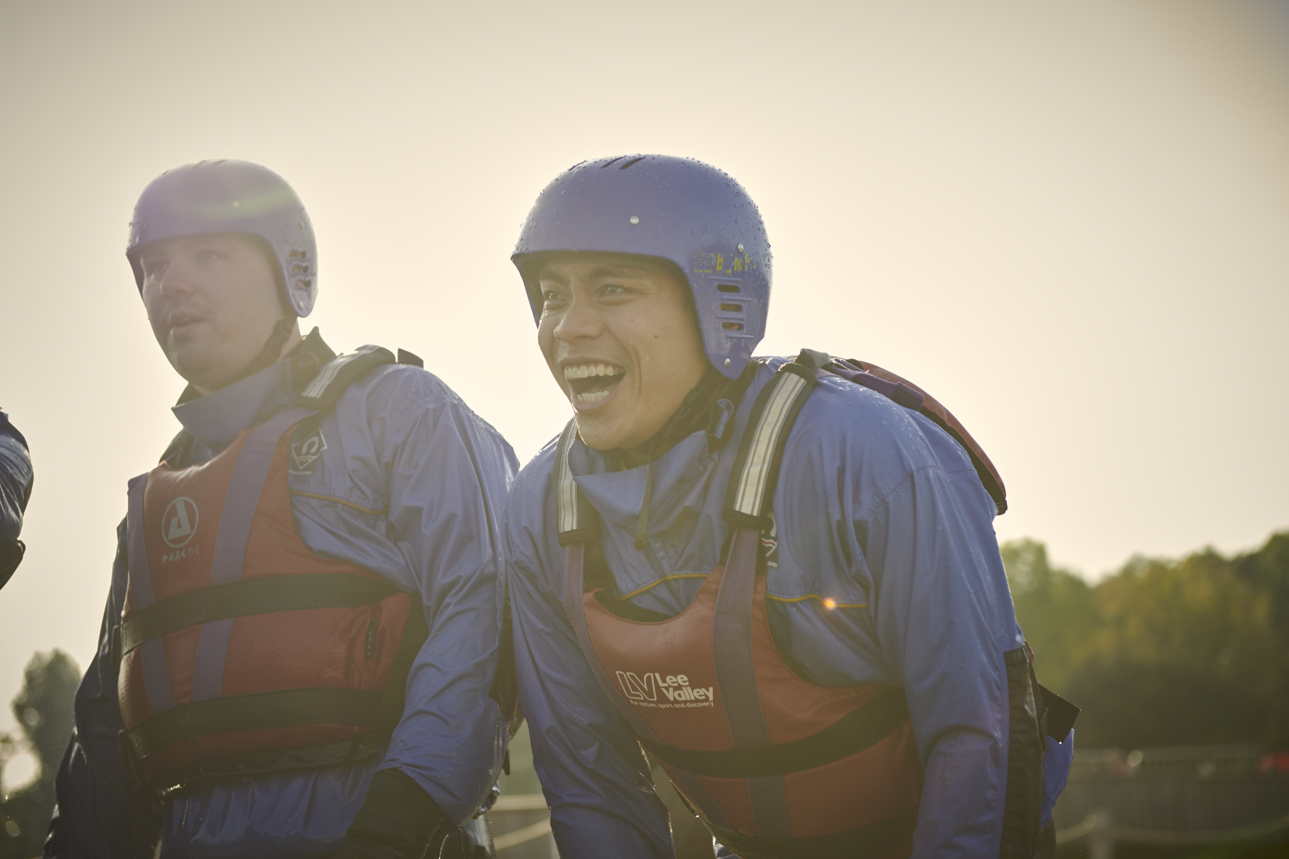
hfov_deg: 28.8
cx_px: 644
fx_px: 2506
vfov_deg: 19.5
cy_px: 430
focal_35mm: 70
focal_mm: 70
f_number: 3.5
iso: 800
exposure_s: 1/2500
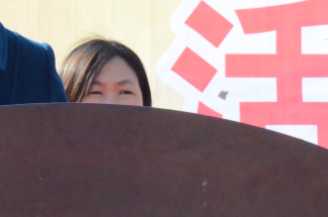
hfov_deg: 4.2
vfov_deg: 2.8
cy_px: 39
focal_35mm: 489
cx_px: 12
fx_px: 4445
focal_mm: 105
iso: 4500
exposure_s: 1/2000
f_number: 11
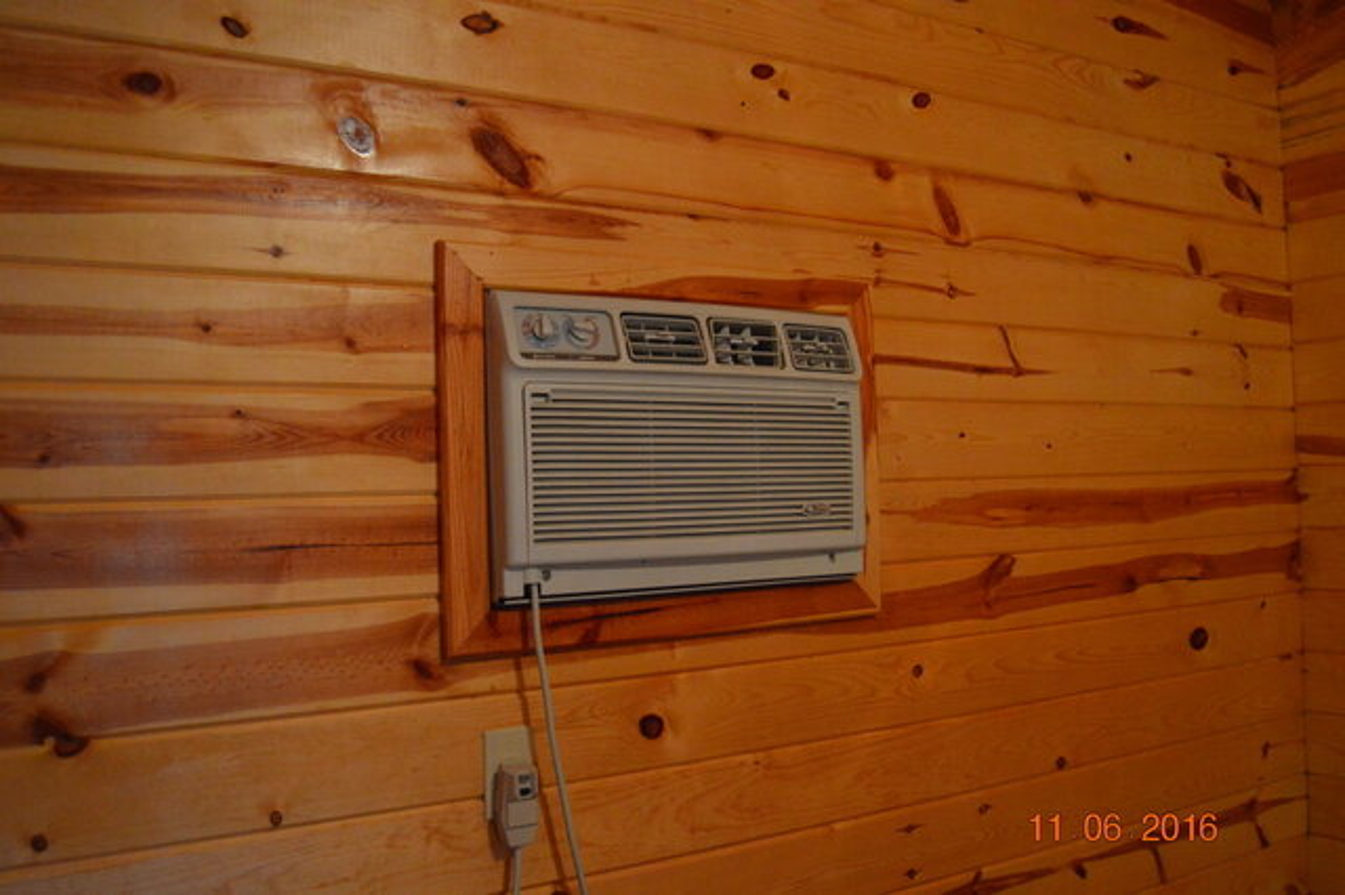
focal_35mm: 30
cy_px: 448
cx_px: 672
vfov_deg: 43.6
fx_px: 1120
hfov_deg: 62.0
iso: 3200
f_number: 3.5
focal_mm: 20
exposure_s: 1/200
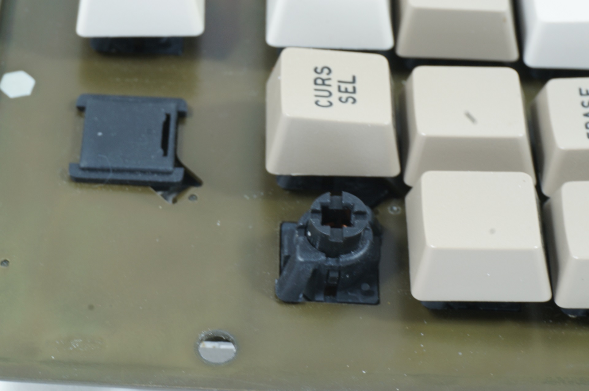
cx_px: 294
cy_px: 196
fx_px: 1226
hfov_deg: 27.0
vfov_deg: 18.1
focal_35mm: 75
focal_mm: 50
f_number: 13
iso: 200
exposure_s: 1/1.25
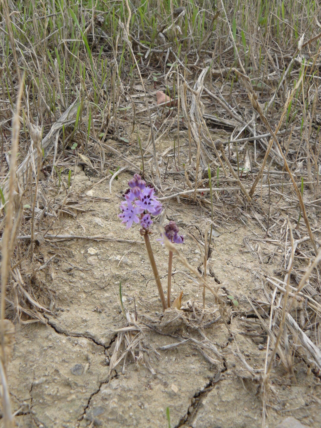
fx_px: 445
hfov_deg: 39.7
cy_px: 214
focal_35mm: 36
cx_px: 160
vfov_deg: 51.4
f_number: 6.3
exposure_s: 1/60
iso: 100
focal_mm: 6
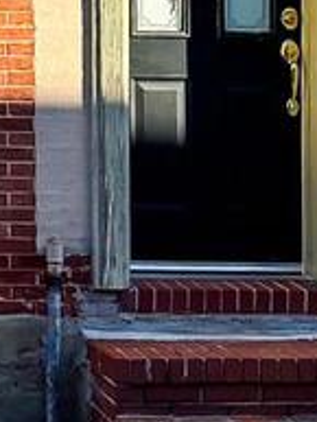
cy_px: -227
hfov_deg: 10.0
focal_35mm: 134
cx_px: -374
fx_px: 1634
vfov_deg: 13.7
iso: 80
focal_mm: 6.86
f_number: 1.8
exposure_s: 1/3200
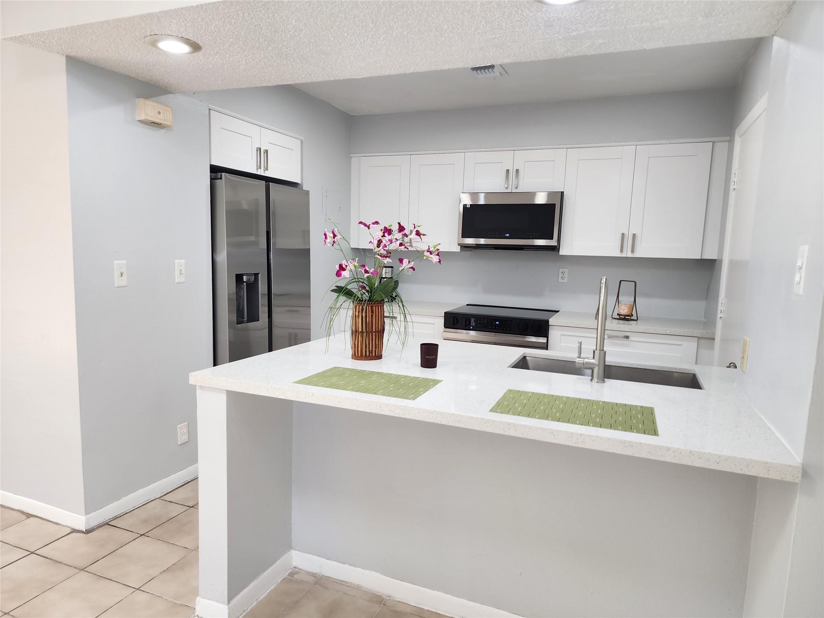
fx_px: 547
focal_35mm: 23
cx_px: 412
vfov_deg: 58.9
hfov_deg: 73.9
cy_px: 309
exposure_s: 1/120
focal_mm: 6.4
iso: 100
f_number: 1.8
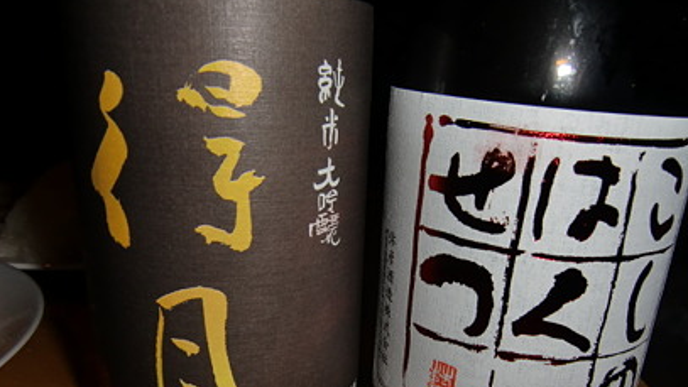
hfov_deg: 66.0
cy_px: 265
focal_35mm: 29
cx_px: 368
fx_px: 529
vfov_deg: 39.6
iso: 64
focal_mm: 4.3
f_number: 7.5
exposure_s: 1/15
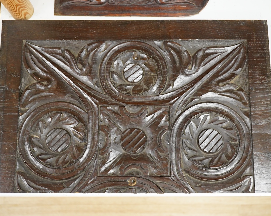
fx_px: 409
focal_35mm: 51
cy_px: 108
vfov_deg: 29.7
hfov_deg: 36.7
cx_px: 136
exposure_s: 1/125
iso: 2500
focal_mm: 30
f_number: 7.1
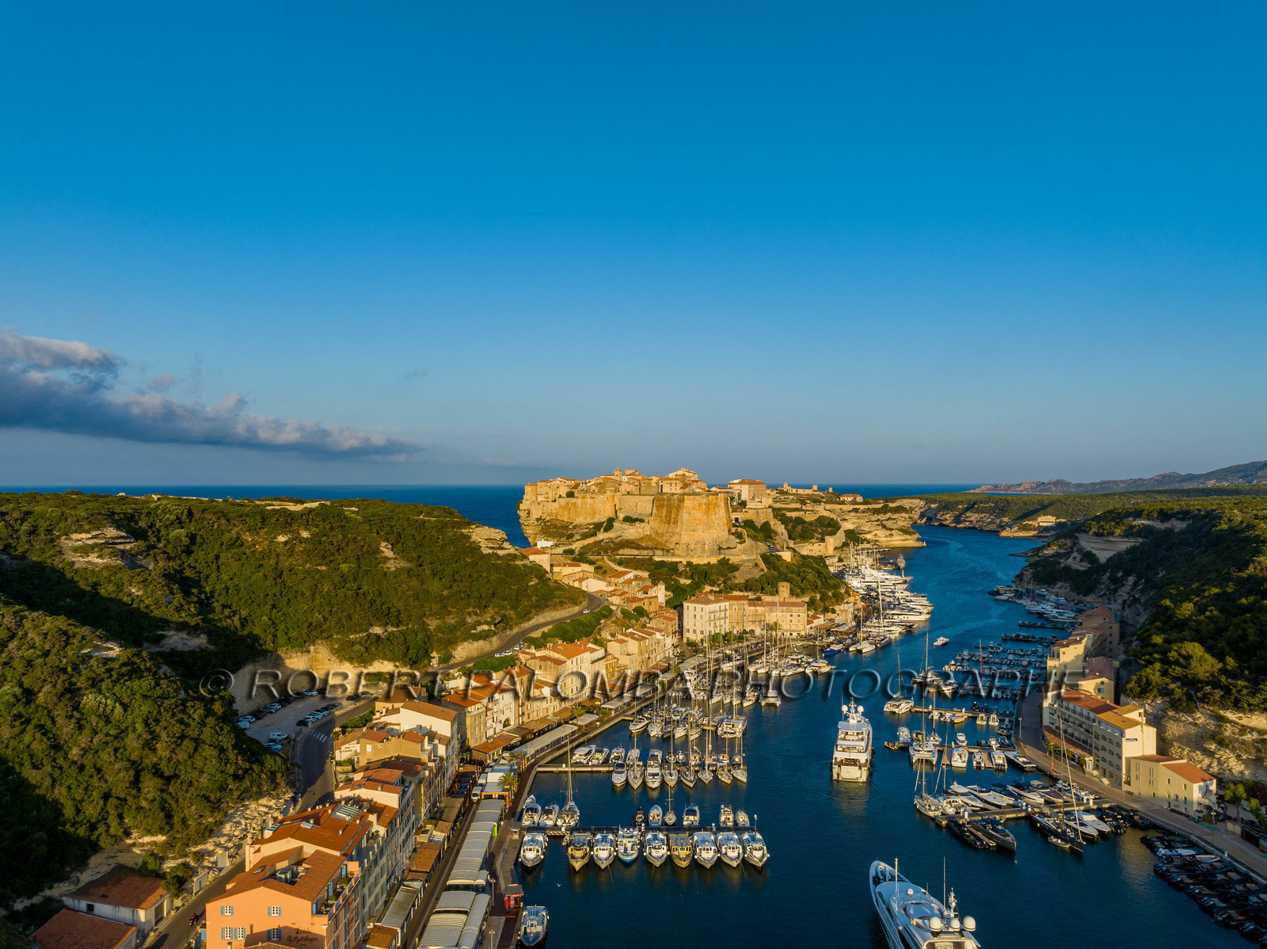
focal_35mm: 24
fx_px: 878
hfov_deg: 71.6
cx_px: 634
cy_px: 474
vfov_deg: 56.8
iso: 100
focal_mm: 12.3
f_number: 9
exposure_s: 1/120
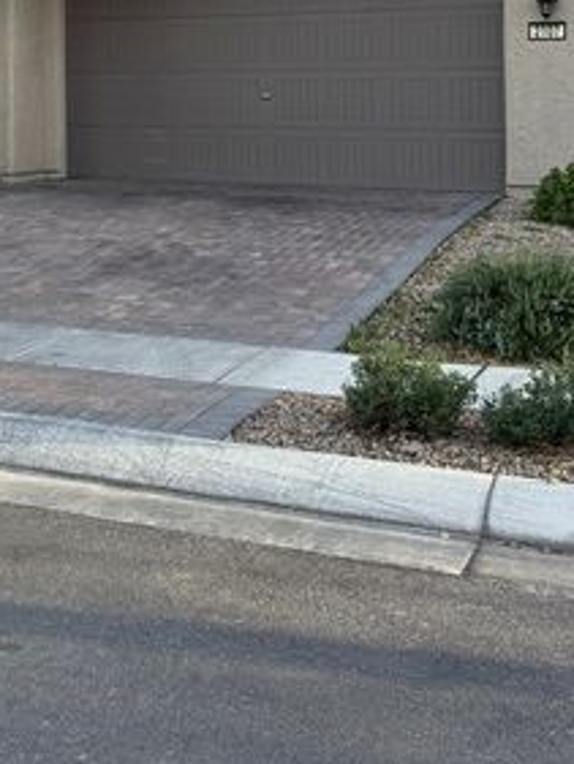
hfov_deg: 24.8
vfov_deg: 32.1
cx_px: 41
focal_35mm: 57
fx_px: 1259
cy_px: 72
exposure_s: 1/739
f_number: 1.78
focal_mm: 6.76
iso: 80
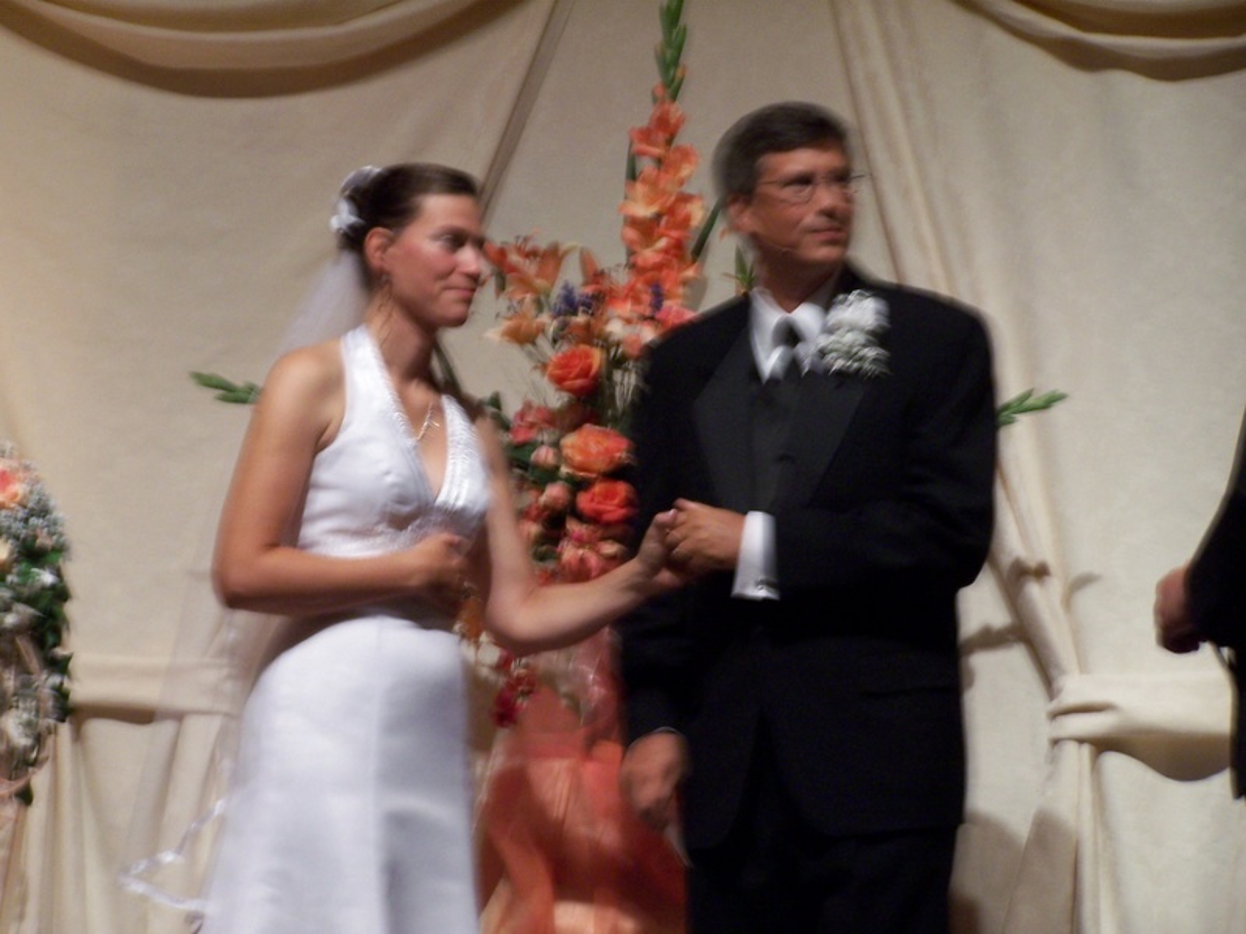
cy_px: 467
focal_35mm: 139
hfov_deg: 14.2
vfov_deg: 10.7
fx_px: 5003
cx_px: 623
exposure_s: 1/8
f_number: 3.2
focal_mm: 23.1
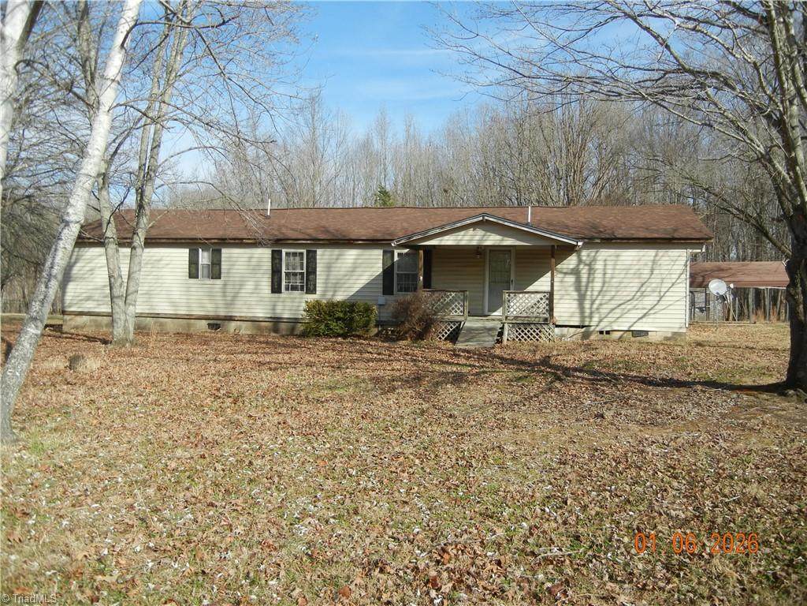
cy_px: 303
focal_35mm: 30
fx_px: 699
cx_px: 404
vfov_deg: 46.8
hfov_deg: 60.0
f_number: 7
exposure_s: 1/305
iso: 160
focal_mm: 5.4
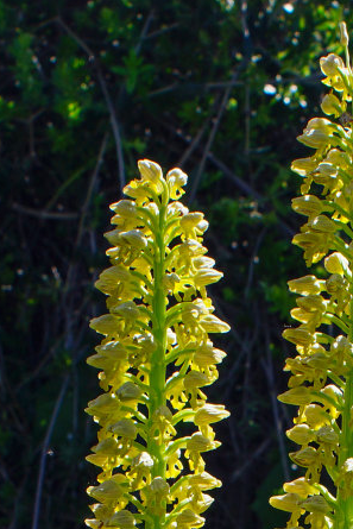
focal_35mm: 151
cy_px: 703
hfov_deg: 9.1
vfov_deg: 13.1
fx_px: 2219
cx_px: 293
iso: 100
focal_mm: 28
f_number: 8
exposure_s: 1/250
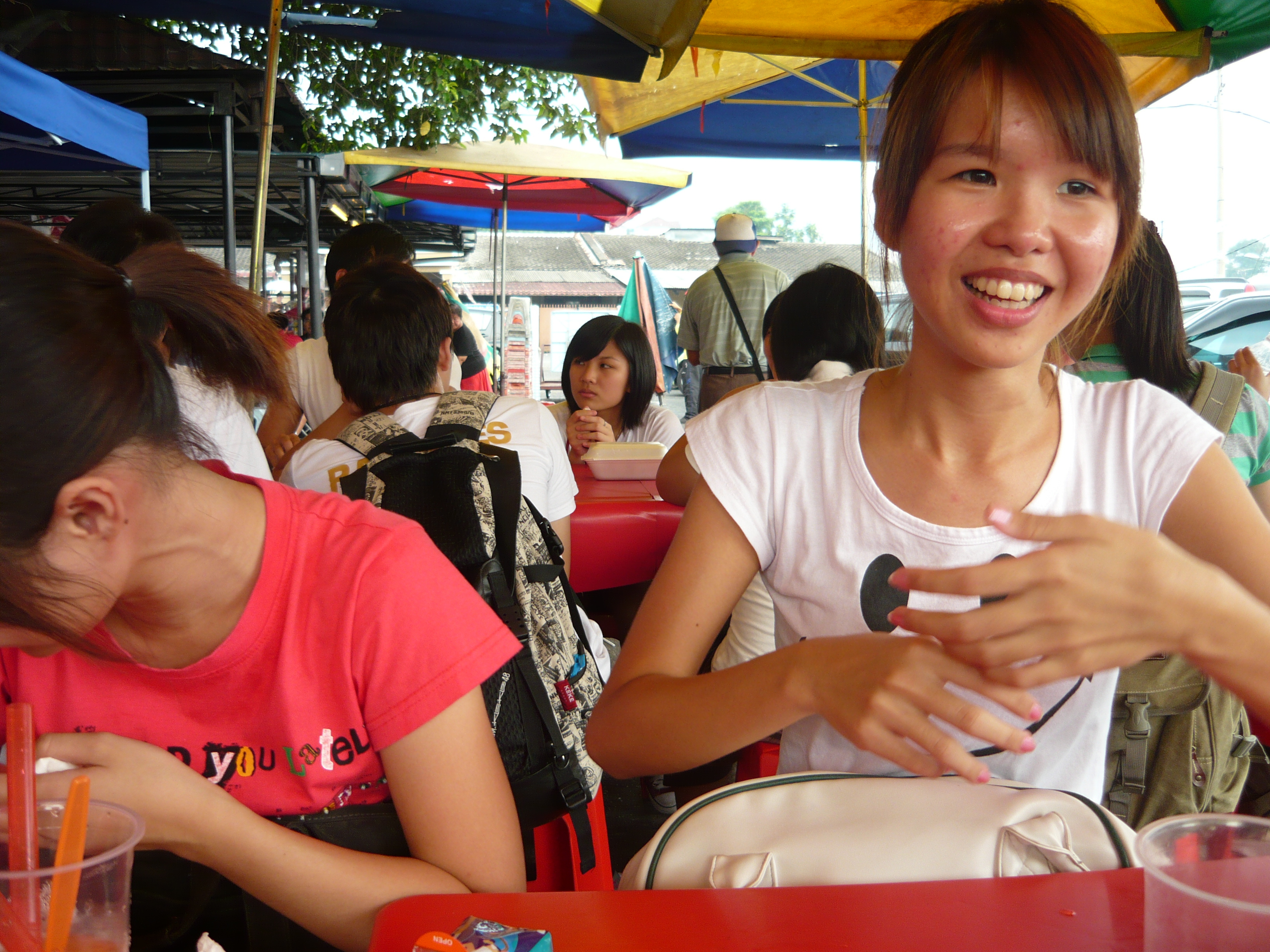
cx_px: 635
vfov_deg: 42.9
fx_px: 1211
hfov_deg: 55.4
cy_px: 476
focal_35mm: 33
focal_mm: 5.5
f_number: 2.8
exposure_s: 1/100
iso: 100
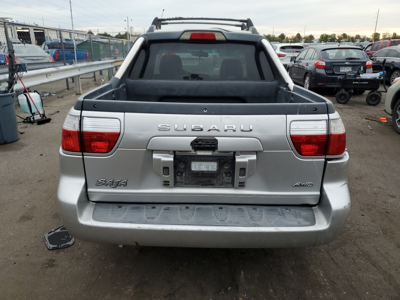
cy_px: 150
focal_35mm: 26
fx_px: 300
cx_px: 200
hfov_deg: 67.3
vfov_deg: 53.1
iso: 54
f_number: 1.5
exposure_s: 1/120
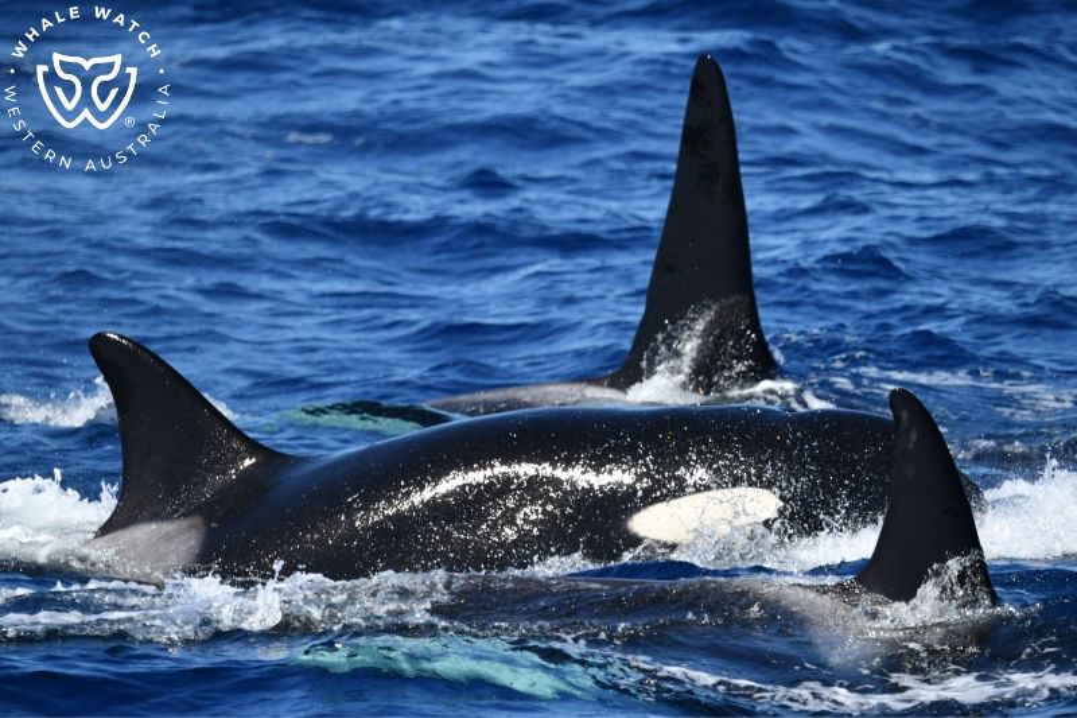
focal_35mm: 450
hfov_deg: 4.6
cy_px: 359
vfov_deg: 3.1
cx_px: 538
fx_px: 13459
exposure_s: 1/8000
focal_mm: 450
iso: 1250
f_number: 6
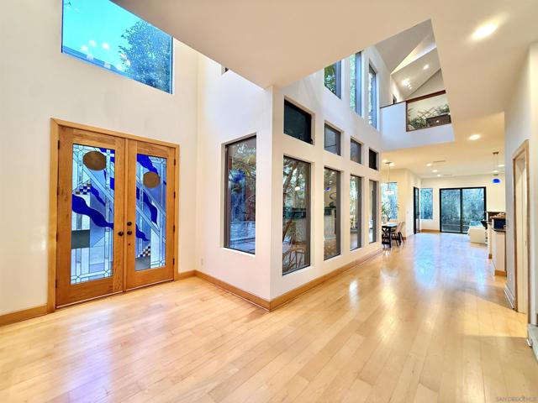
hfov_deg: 102.1
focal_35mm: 14
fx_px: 218
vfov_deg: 85.7
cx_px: 269
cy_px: 202
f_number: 2.2
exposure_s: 1/60
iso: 250
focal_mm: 2.22
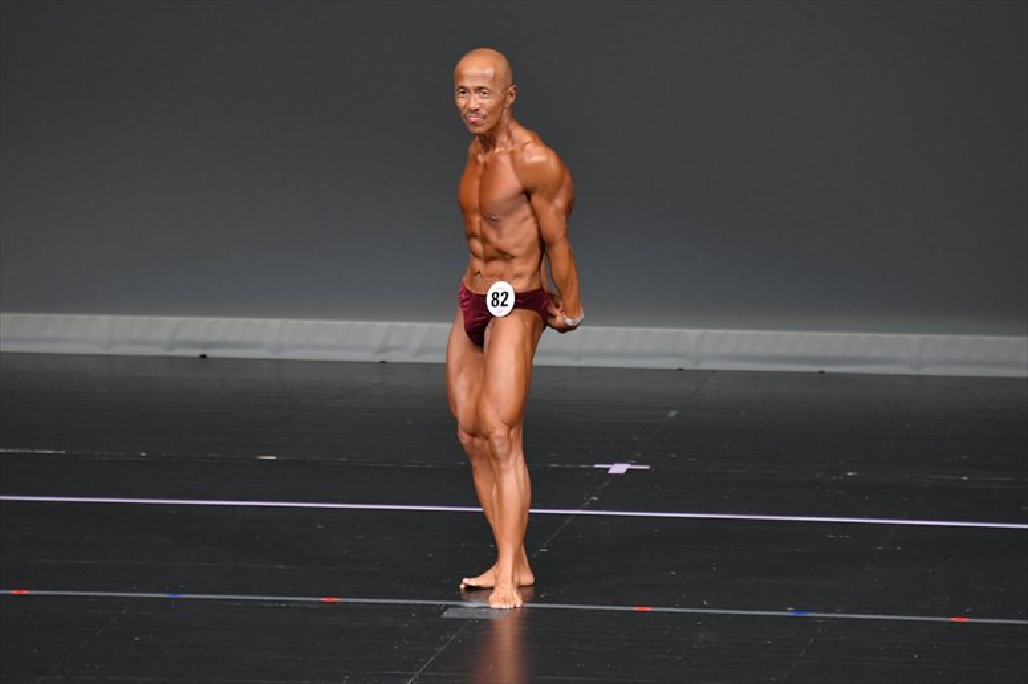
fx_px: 10703
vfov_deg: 3.7
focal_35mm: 375
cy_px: 342
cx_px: 514
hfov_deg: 5.5
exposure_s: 1/400
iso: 4000
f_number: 5.6
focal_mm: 250
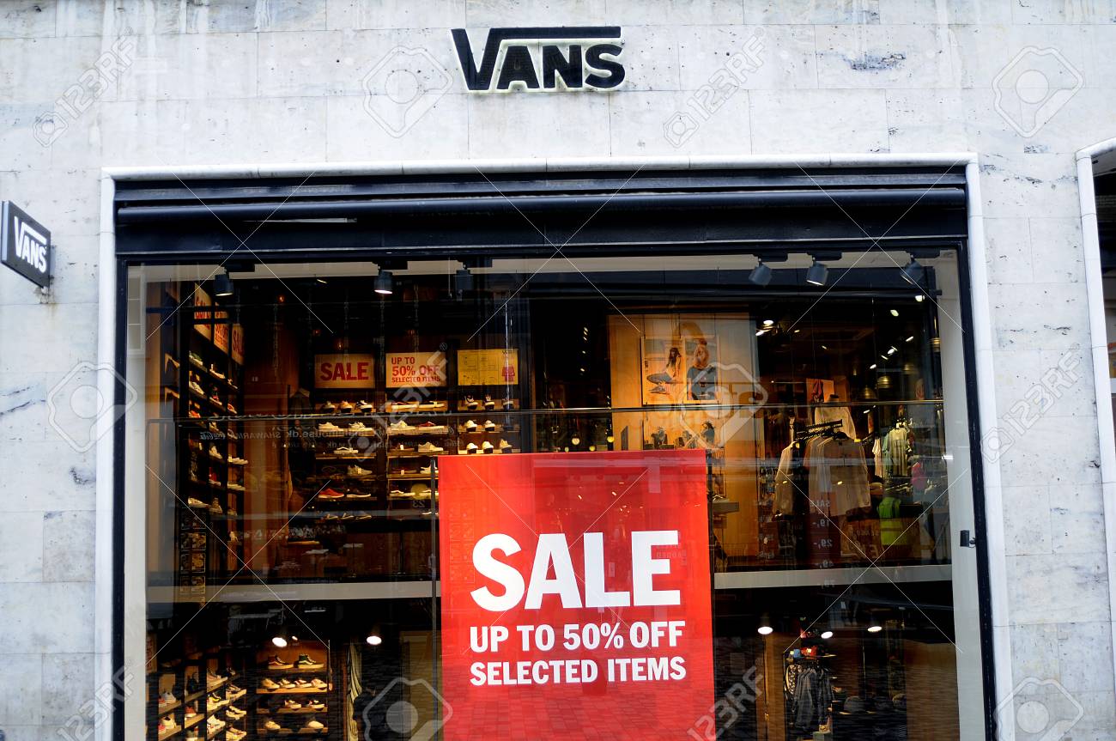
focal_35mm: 42
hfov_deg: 46.5
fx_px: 1300
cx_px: 558
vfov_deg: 31.8
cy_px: 370
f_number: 3.5
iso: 250
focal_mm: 28
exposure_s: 1/50
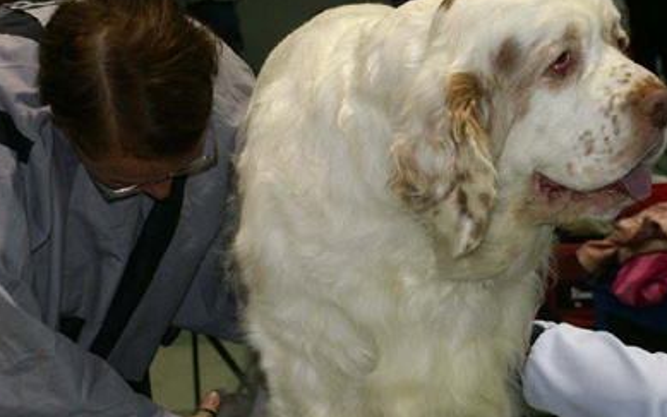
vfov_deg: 11.9
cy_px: 257
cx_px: 412
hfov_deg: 18.9
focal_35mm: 110
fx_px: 2000
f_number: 5.6
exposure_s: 1/60
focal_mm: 35
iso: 400
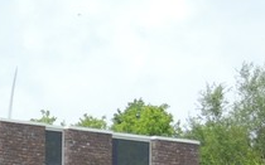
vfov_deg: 2.1
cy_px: 428
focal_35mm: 621
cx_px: -375
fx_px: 4483
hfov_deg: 3.3
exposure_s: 1/400
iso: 100
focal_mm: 21.4
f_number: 4.2
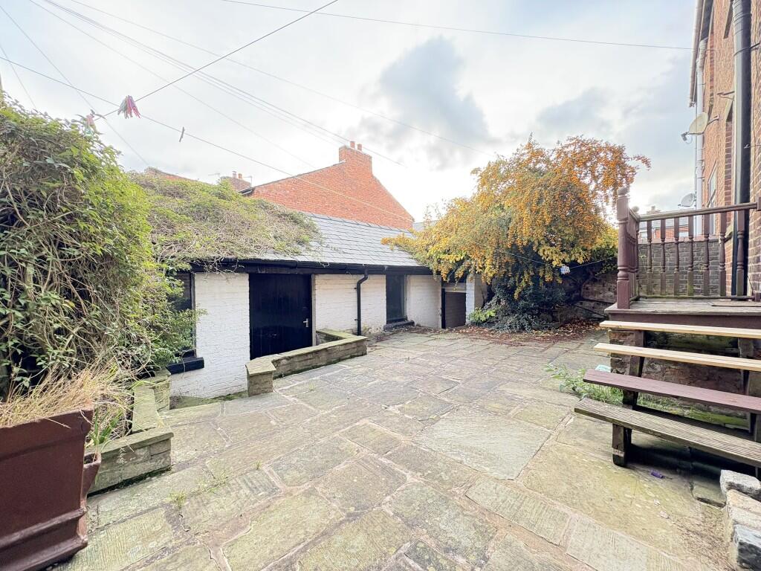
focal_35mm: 14
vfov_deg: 85.7
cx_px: 380
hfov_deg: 102.1
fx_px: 308
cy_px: 286
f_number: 2.2
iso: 250
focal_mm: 2.22
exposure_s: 1/77
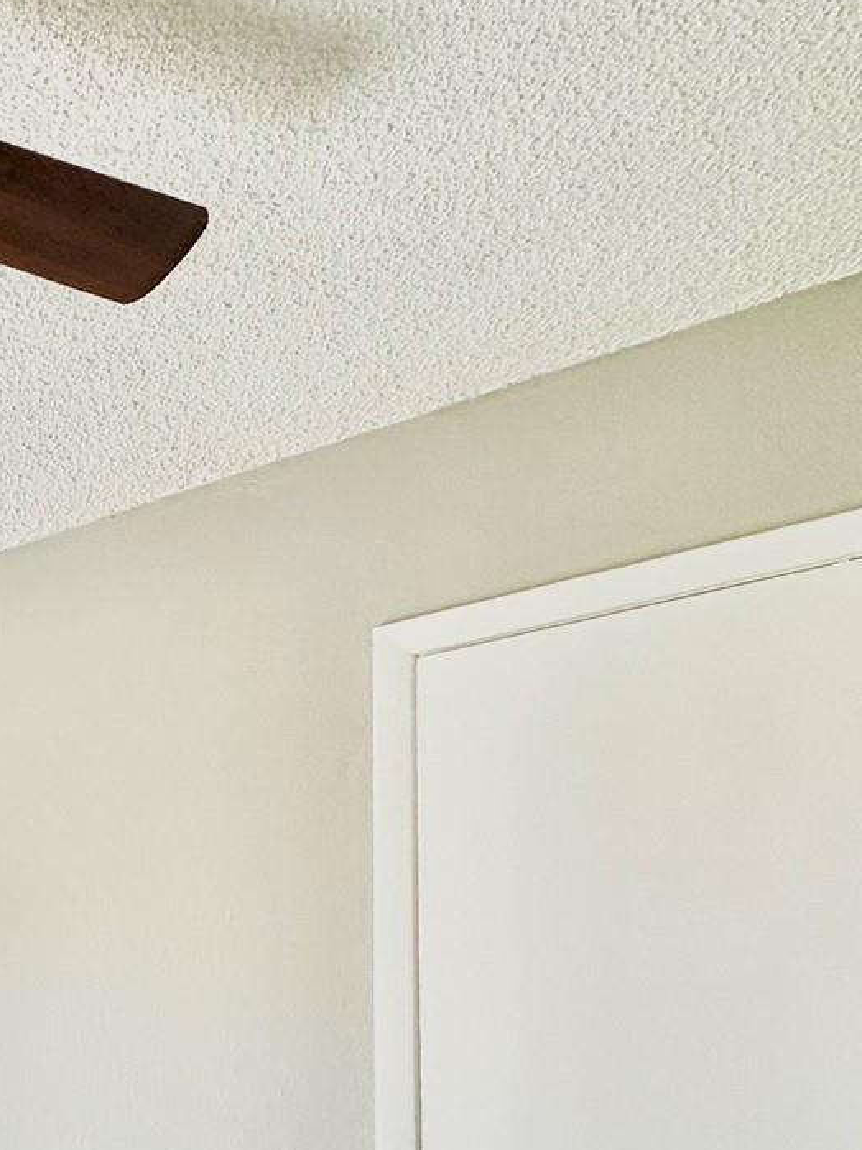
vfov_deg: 39.3
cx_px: -401
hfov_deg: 26.4
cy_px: 1201
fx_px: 1362
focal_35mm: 41
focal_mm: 2.22
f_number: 2.2
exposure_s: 1/376
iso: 40
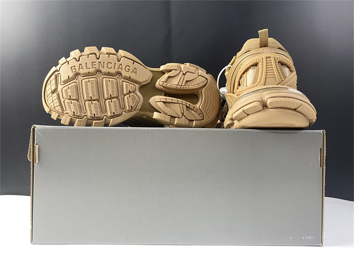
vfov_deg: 53.1
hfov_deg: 67.3
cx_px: 177
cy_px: 133
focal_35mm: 26
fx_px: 266
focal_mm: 4.25
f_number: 1.8
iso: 80
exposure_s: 1/50
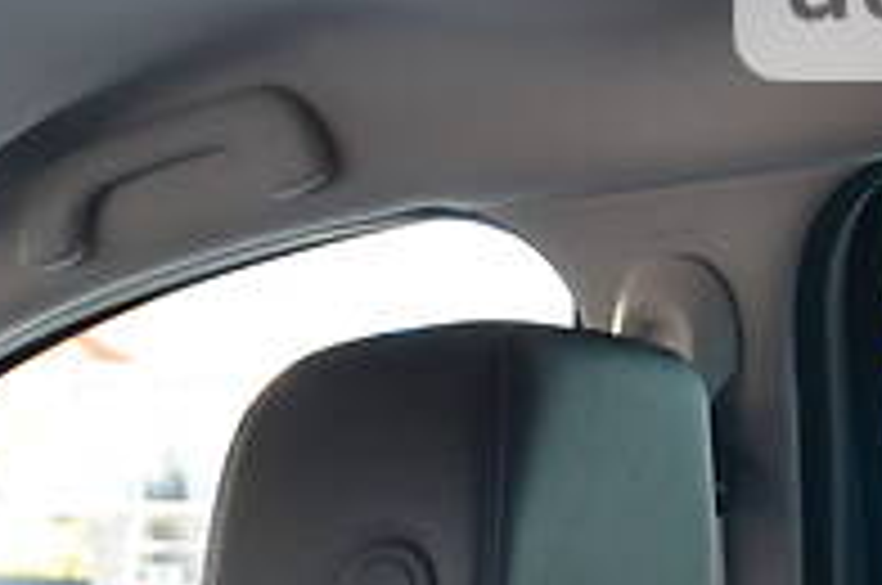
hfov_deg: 14.4
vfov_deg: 9.7
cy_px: 1026
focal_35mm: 135
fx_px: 3302
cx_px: -351
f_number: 3.8
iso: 800
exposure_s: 1/50
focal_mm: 22
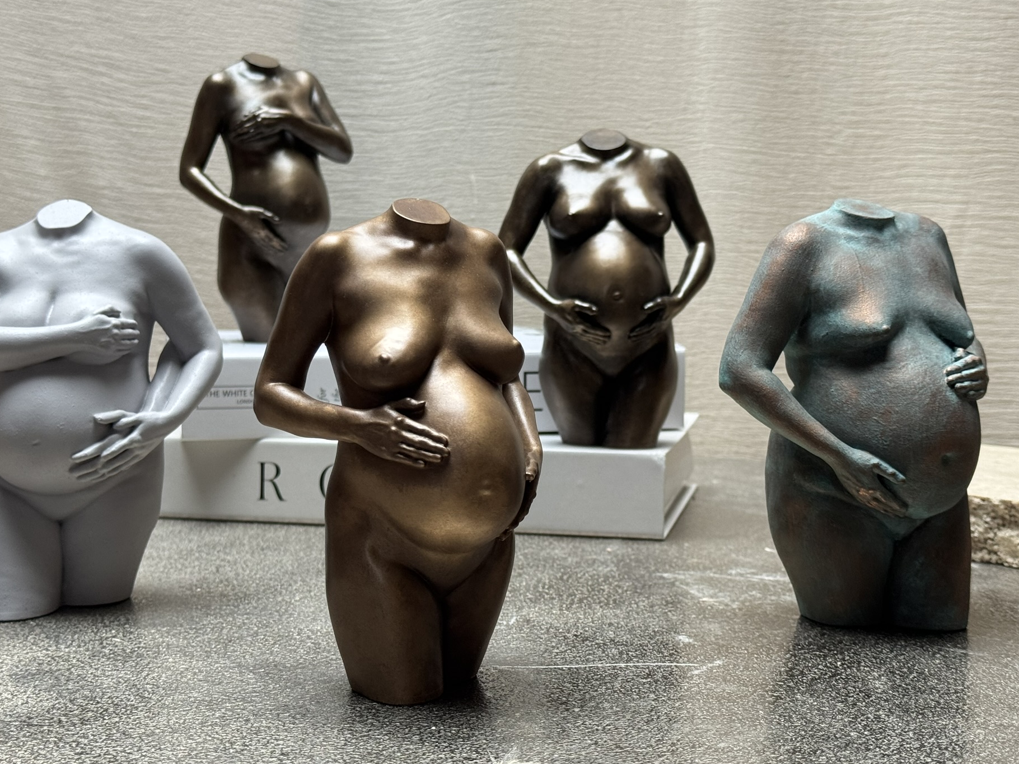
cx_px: 470
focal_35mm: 54
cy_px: 368
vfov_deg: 27.0
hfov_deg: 35.5
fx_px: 1590
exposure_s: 1/60
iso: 160
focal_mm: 6.76
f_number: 1.78
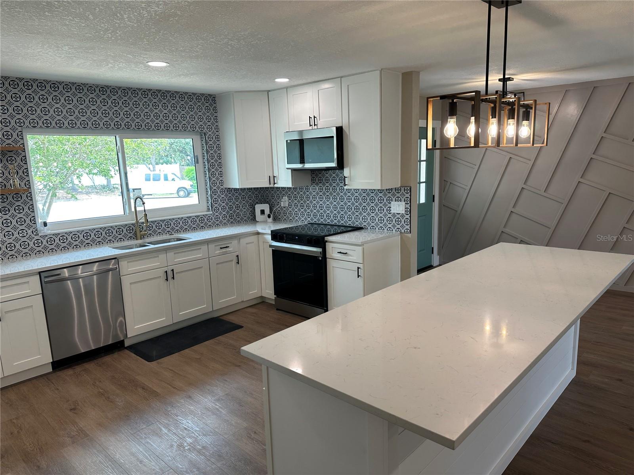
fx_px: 440
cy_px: 238
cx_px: 317
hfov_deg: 71.6
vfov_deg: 56.8
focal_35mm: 24
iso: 64
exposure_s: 1/120
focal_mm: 6.86
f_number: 1.78
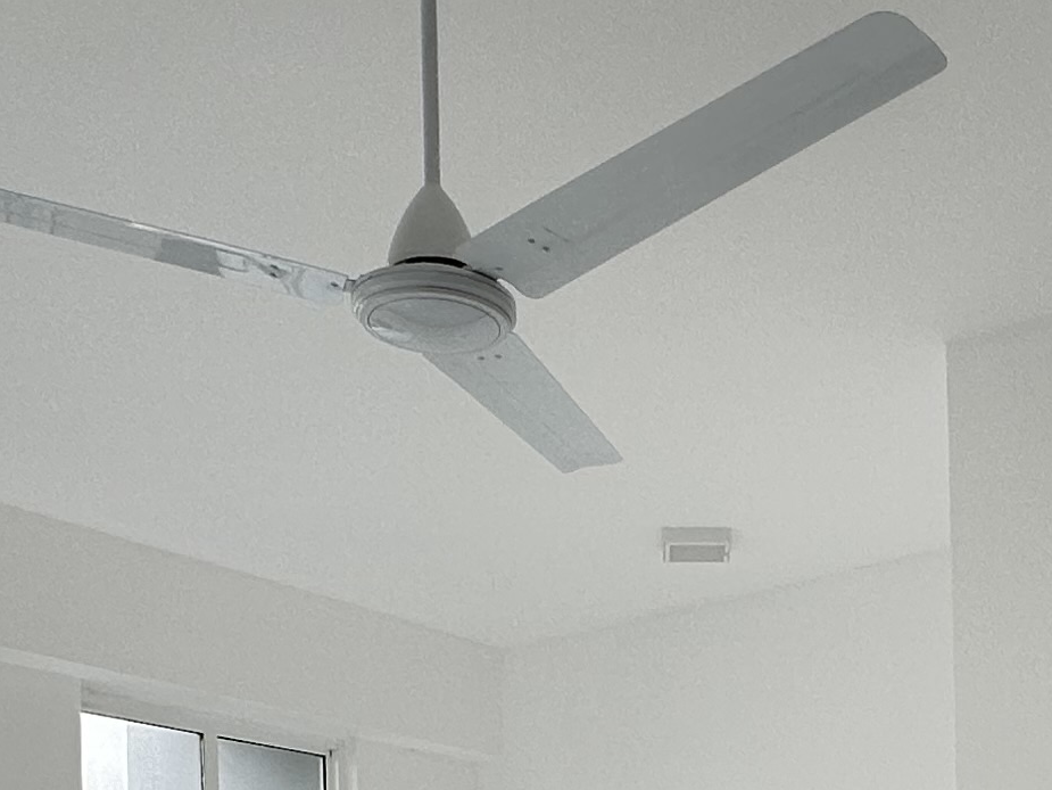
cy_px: 1128
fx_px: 1854
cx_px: 853
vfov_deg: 21.0
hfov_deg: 30.8
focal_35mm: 61
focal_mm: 2.22
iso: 40
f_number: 2.2
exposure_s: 1/105
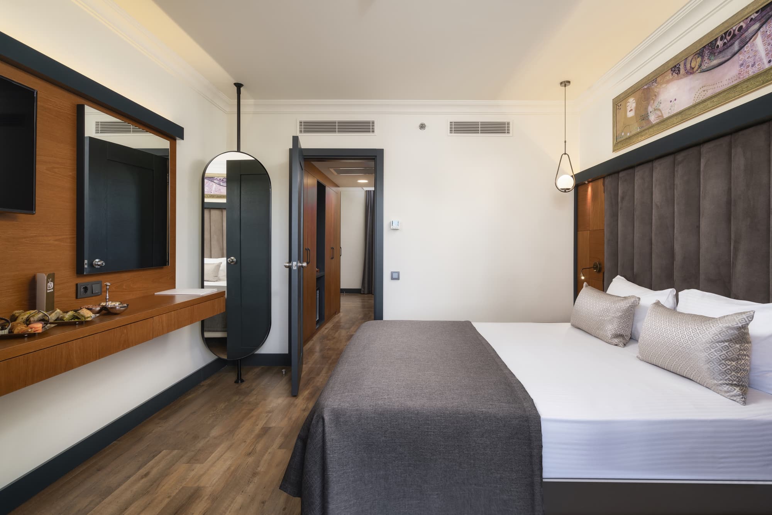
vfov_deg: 73.8
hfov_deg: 96.7
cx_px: 386
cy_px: 258
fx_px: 343
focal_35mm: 16
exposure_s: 1/20
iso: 200
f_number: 7.1
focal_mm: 16
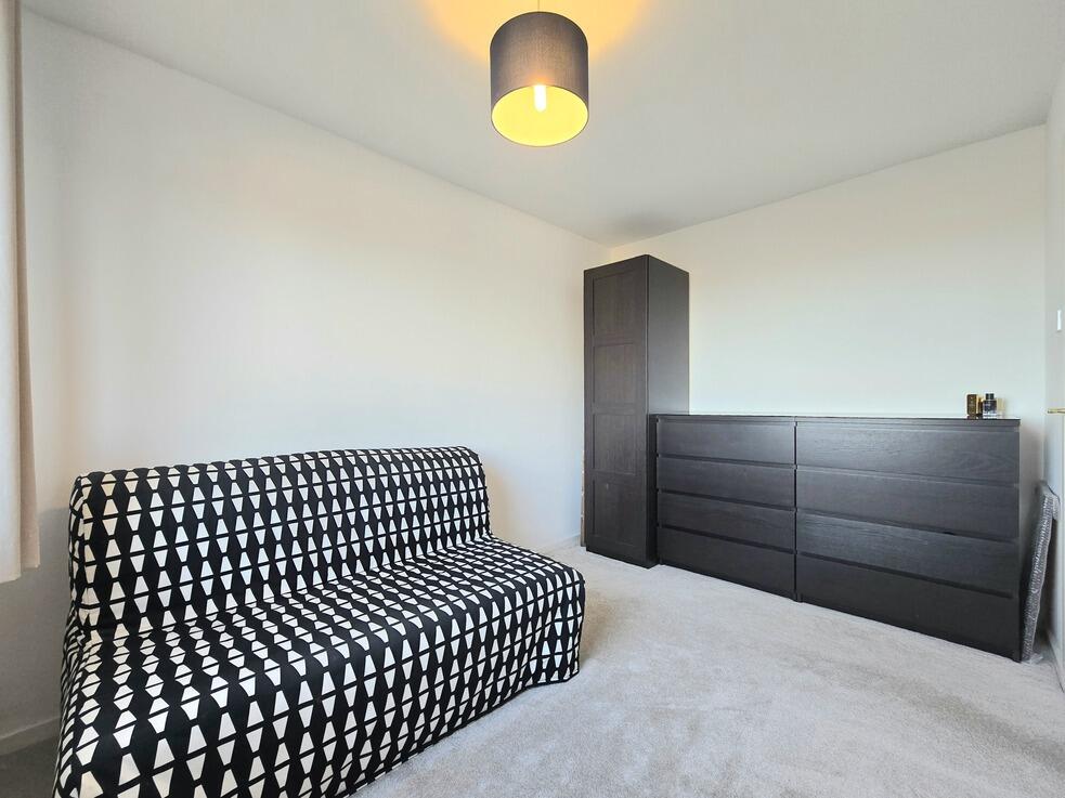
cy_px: 399
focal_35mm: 13
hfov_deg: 106.2
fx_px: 400
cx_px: 532
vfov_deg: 89.9
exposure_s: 1/50
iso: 80
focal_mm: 2.2
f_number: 2.2
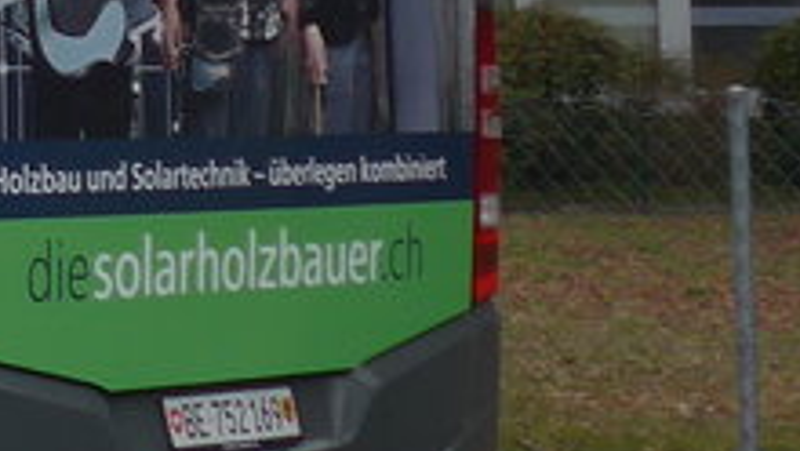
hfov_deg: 8.9
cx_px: -1287
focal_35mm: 214
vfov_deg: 5.6
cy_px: -418
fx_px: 4542
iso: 80
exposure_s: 1/160
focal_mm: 7.5
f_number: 2.8
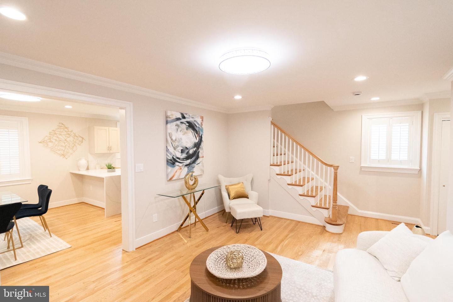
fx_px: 189
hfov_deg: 100.4
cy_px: 151
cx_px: 226
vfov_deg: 77.3
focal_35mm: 15
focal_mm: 10
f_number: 6.3
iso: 2000
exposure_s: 1/160
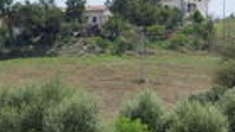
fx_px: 1077
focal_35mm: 173
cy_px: 165
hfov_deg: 12.3
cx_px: -5
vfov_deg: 6.9
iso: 640
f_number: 11
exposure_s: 1/320
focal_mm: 31
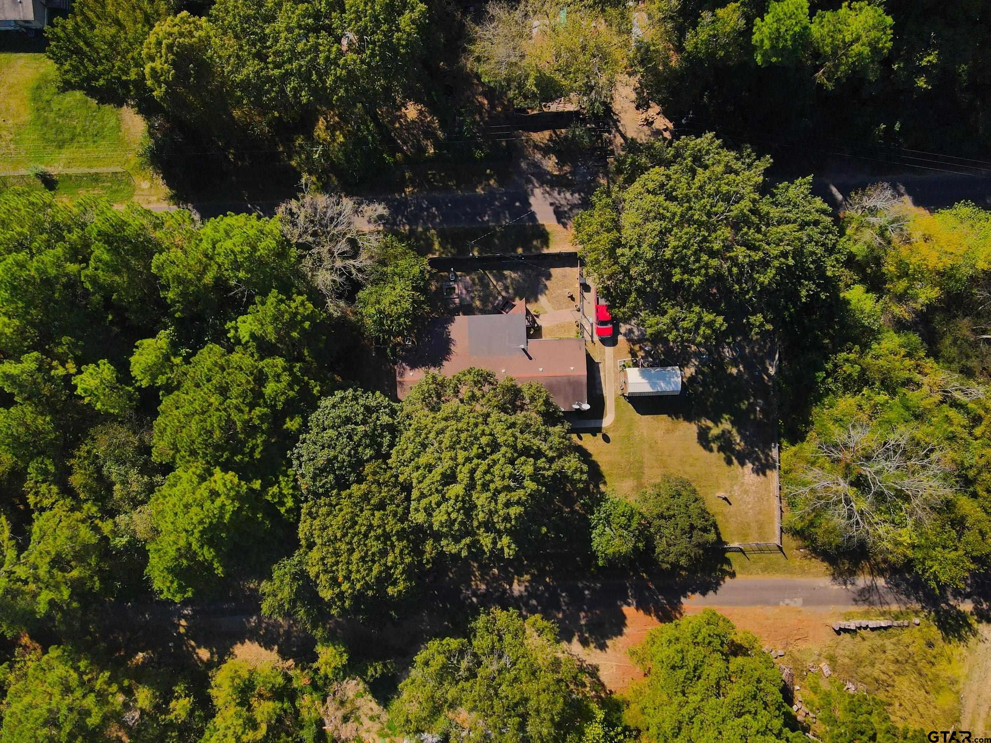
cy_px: 372
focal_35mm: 24
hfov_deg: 71.6
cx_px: 496
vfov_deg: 56.8
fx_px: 687
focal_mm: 4.5
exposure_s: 1/1000
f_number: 2.8
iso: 100
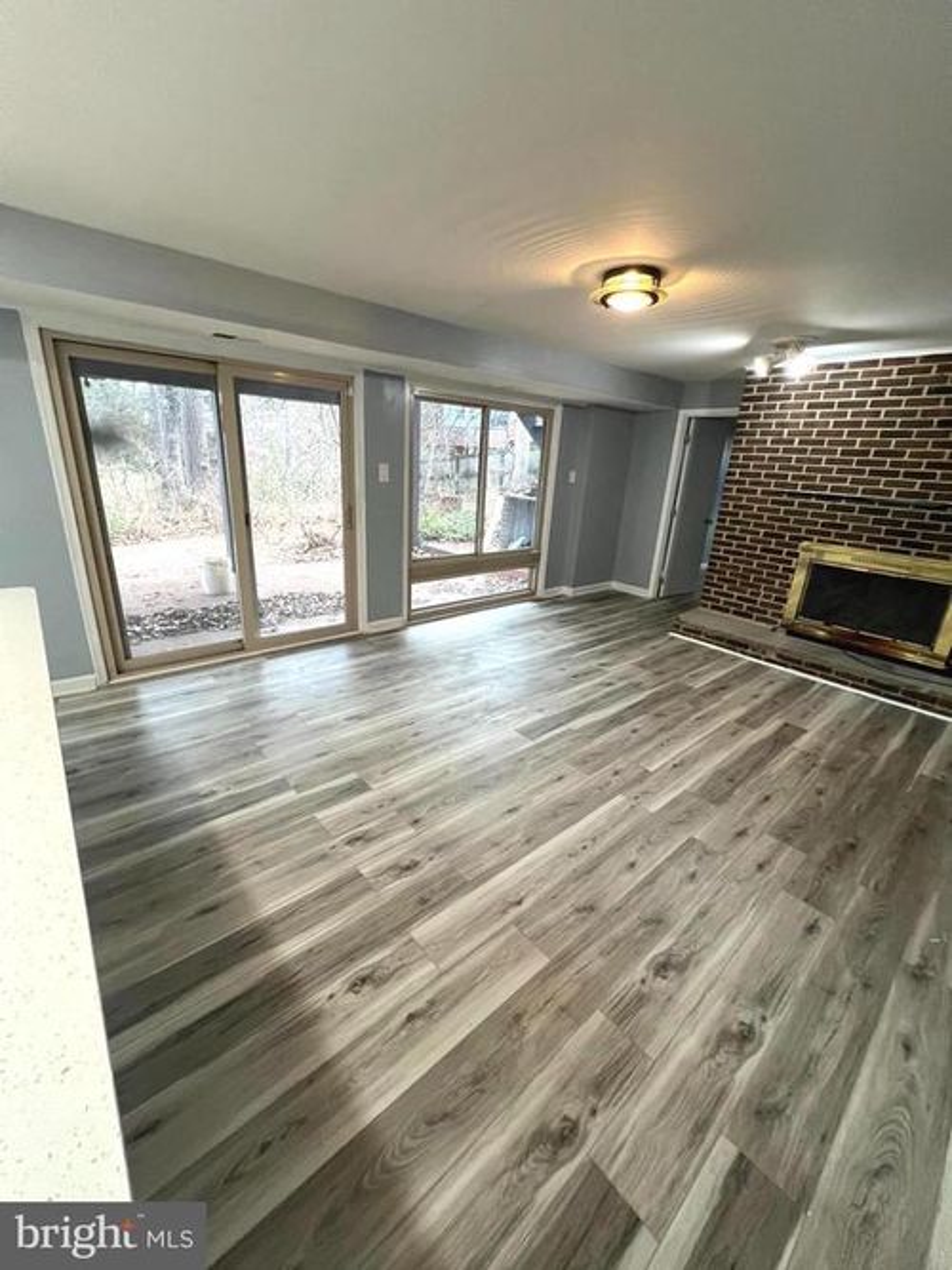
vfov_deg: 106.2
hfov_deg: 89.9
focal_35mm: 13
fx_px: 477
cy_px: 635
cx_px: 476
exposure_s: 1/120
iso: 200
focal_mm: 1.57
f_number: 1.8
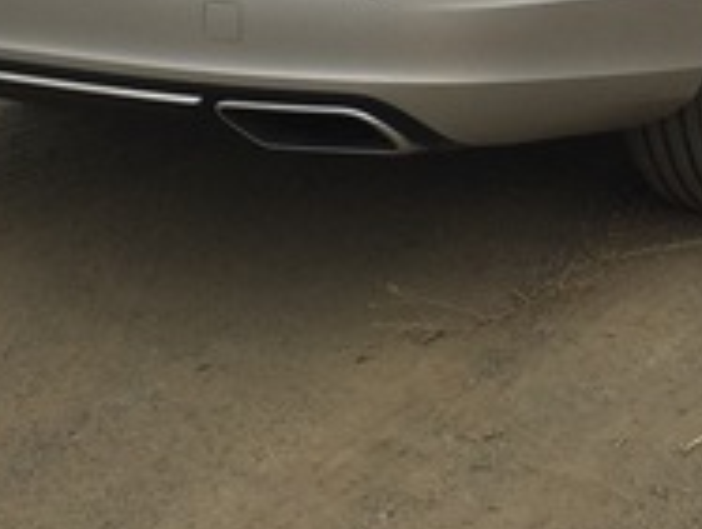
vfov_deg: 14.1
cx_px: 548
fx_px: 2012
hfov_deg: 19.6
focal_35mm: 99
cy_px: -259
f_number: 2.2
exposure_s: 1/2198
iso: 32
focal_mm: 4.15
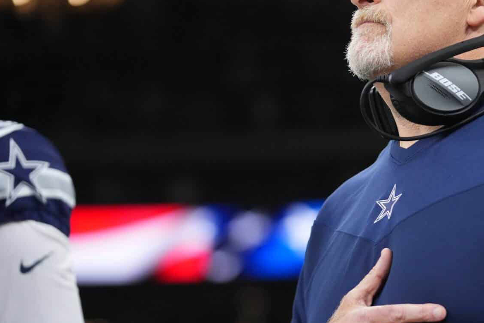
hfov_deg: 10.7
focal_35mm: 192
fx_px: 2581
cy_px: 142
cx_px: 408
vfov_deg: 7.2
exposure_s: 1/2000
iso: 3200
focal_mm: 119
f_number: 2.8
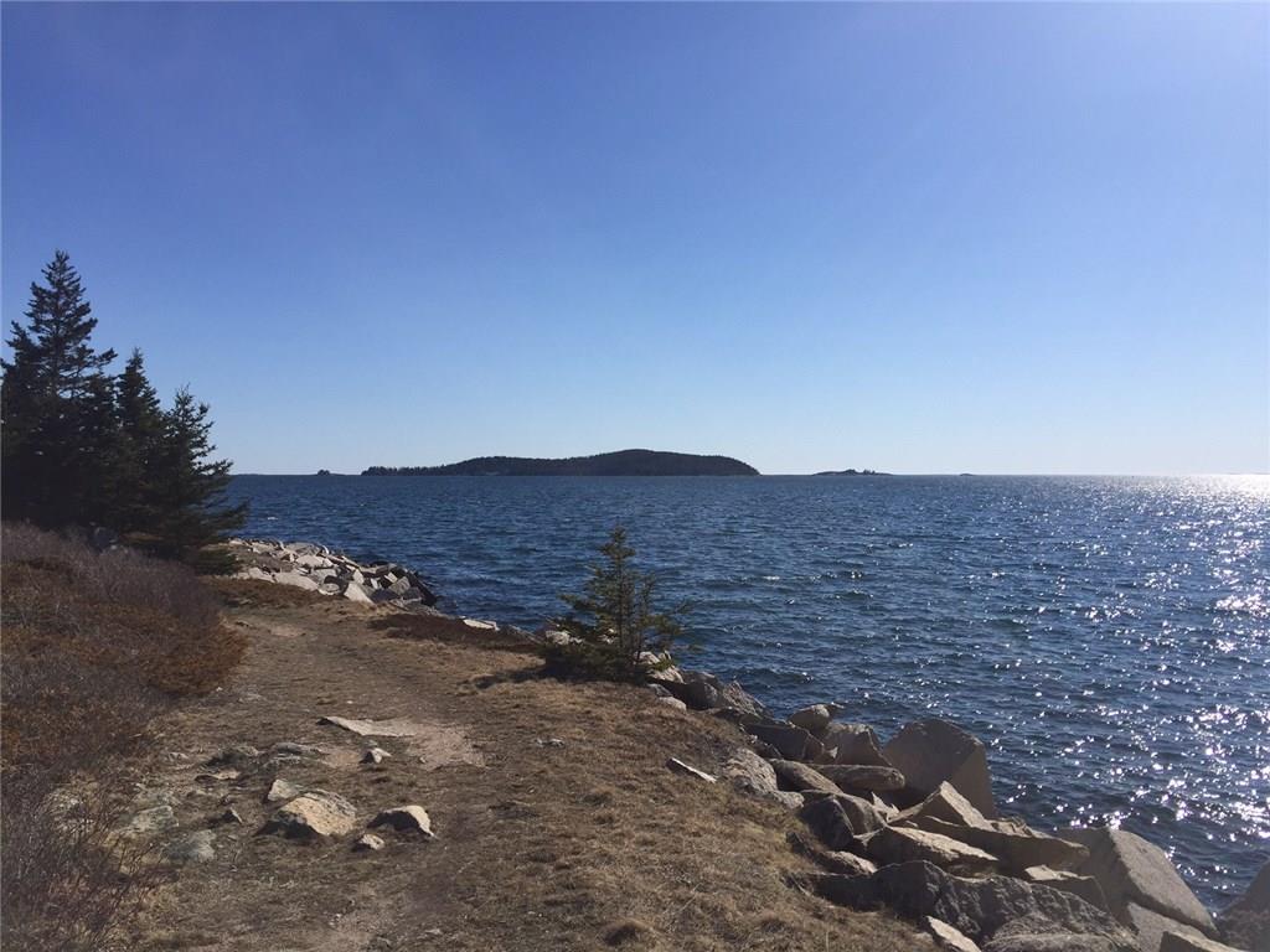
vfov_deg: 48.2
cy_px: 476
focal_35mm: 29
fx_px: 1064
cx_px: 635
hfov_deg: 61.7
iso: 32
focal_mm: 4.15
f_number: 2.2
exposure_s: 1/3968
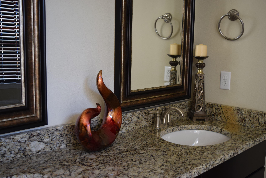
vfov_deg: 30.9
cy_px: 89
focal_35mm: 44
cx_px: 133
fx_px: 322
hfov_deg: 44.9
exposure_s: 1/60
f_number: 4.2
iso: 500
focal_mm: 29
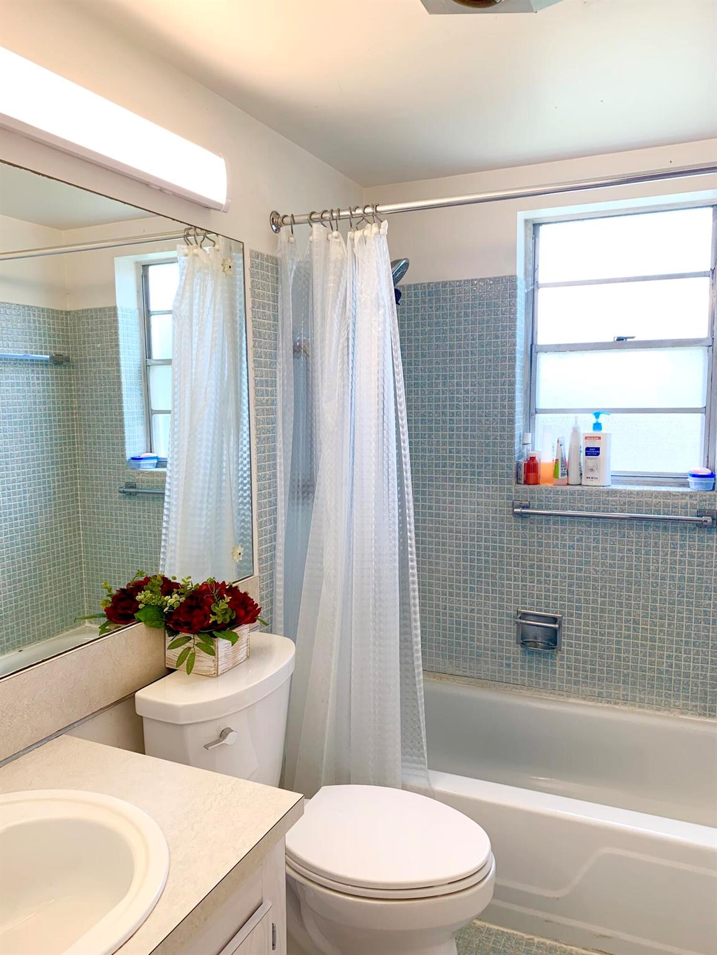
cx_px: 358
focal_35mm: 26
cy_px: 478
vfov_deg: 67.3
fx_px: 718
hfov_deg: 53.1
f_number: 1.8
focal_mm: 4.25
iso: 25
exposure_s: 1/120
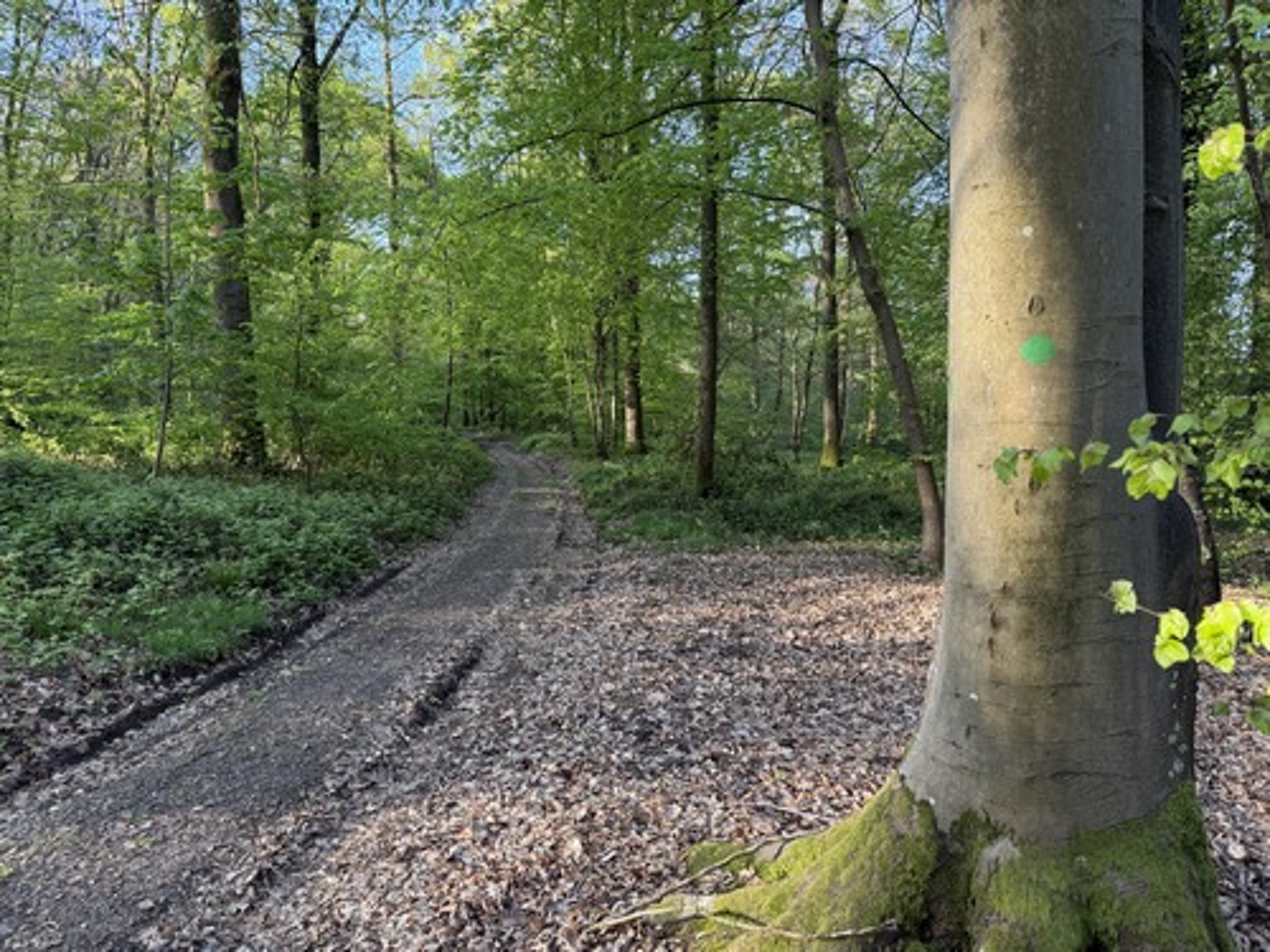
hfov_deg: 71.6
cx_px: 635
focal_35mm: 24
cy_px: 476
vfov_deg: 56.8
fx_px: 881
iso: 100
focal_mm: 6.76
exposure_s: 1/147
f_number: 1.78
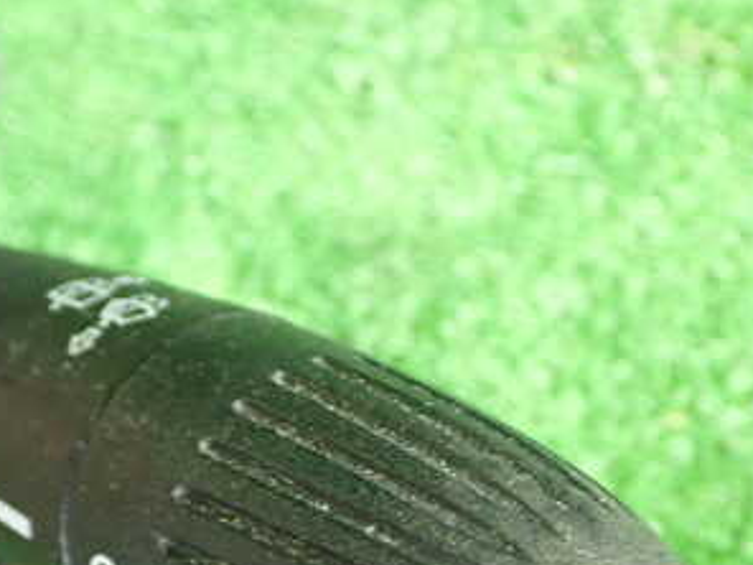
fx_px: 1675
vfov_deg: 18.8
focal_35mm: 77
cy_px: 504
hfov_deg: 25.3
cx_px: 364
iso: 800
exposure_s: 1/40
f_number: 2.7
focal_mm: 6.83
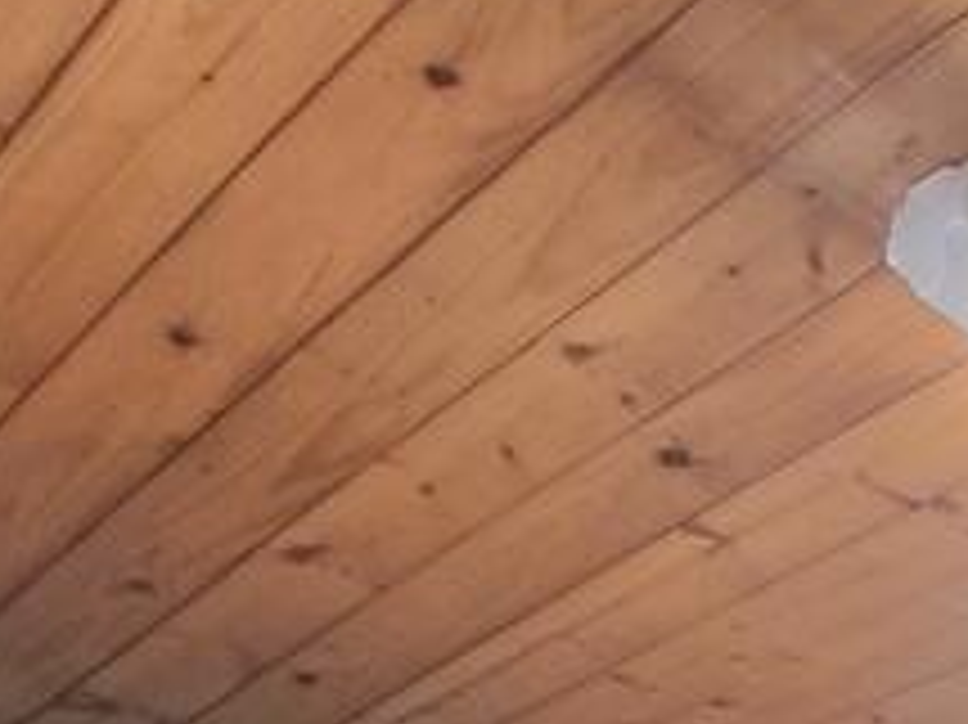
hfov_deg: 26.4
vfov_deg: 16.0
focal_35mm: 62
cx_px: 1270
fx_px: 1733
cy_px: 1592
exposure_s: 1/50
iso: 80
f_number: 2.2
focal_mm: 2.2
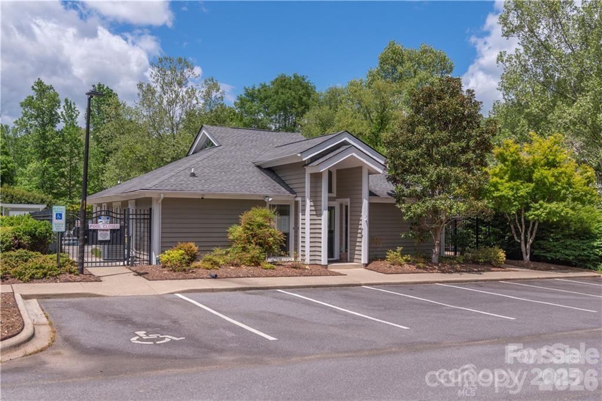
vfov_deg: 37.9
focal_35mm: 35
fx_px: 585
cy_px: 200
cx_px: 301
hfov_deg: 54.4
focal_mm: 35
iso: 400
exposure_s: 1/2500
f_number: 7.1
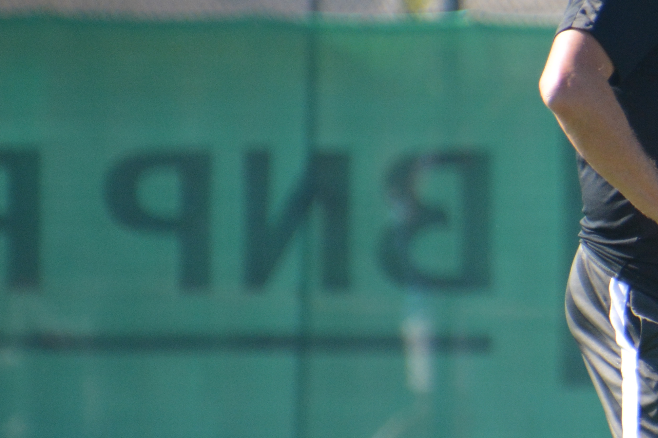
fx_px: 32772
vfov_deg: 0.8
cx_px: 832
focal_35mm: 1793
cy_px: 230
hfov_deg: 1.2
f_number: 6.3
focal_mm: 400
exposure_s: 1/1000
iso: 800
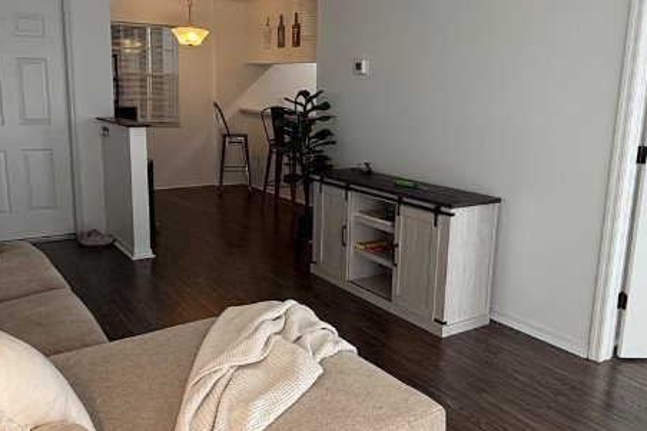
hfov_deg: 57.2
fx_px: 593
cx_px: 316
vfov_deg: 39.9
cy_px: 206
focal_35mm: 33
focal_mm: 2.22
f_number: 2.2
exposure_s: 1/120
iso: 125
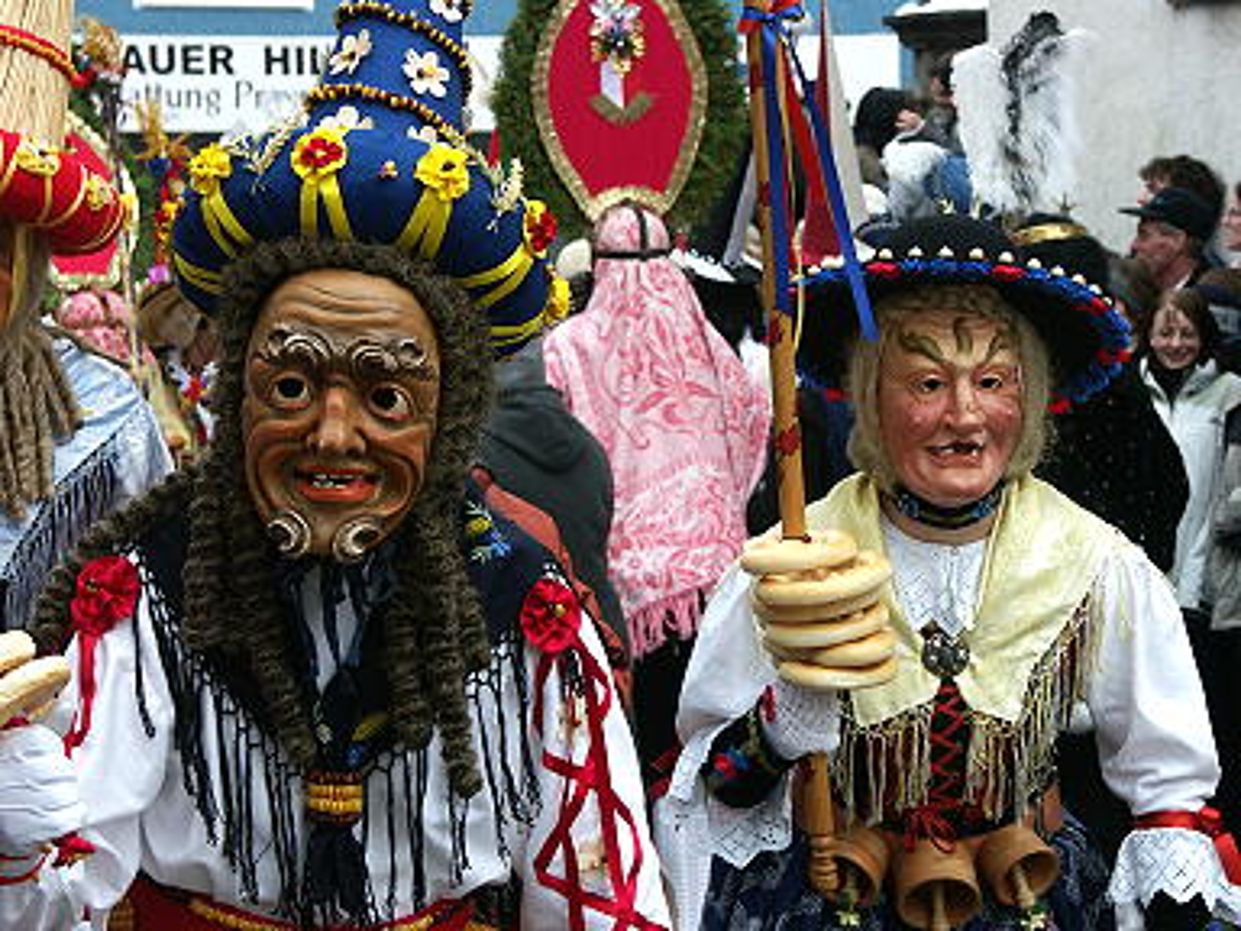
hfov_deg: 16.1
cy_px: 466
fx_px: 4374
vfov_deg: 12.1
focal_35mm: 122
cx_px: 620
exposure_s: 1/400
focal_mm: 30.83
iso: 100
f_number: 4.5
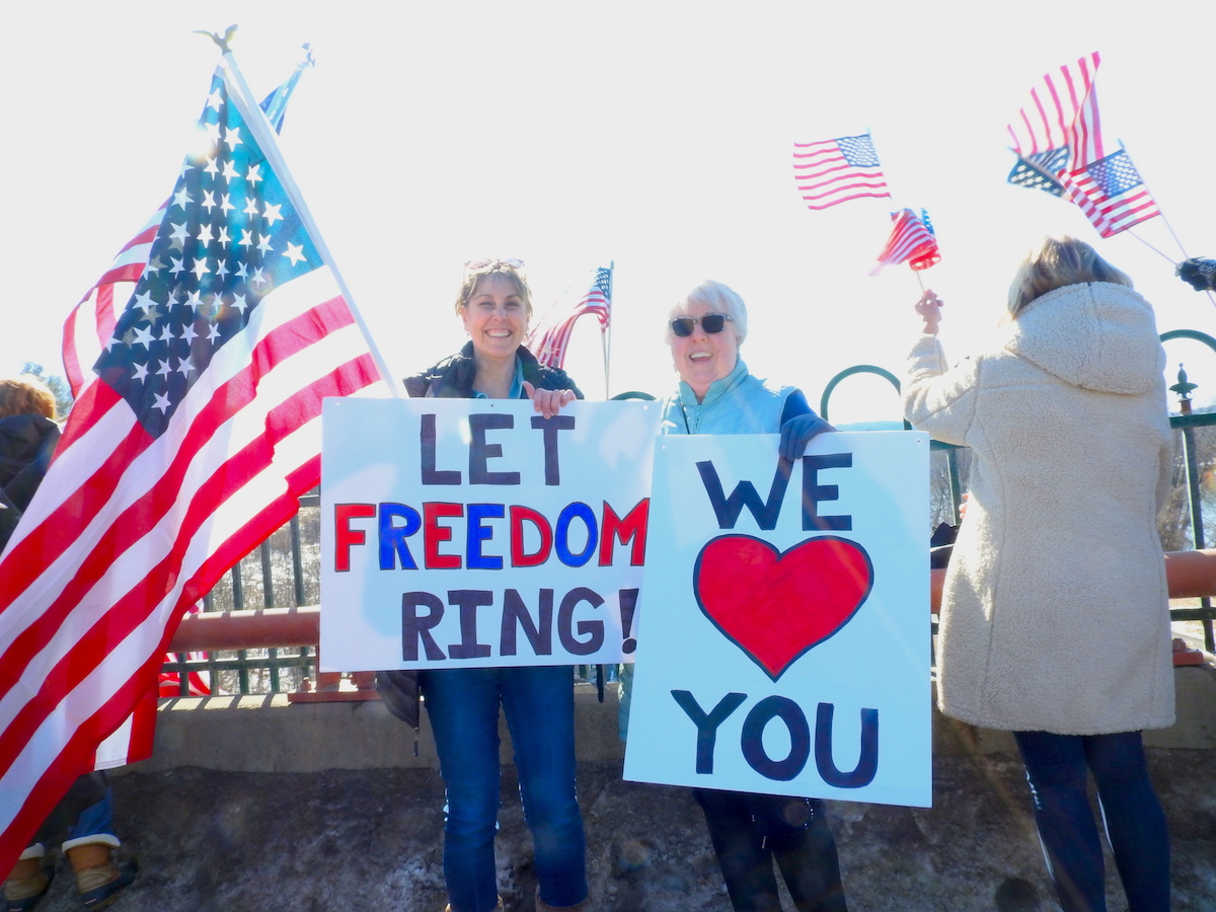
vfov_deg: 46.8
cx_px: 608
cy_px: 456
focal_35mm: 30
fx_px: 1054
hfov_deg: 60.0
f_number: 8
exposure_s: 1/60
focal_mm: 5.4
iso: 100
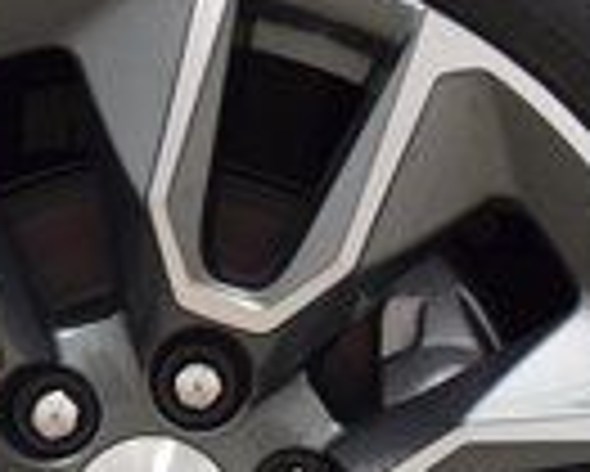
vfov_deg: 6.2
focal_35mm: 248
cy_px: 515
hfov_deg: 7.8
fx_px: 4334
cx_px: 153
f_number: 4.5
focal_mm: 36
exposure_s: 1/60
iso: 1600
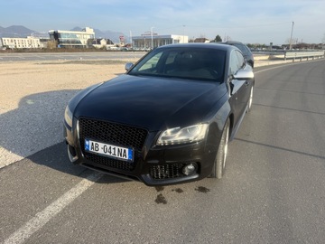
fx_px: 225
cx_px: 162
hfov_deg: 71.6
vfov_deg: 56.8
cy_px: 122
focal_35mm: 24
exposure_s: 1/2110
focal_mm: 6.76
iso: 80
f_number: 1.78
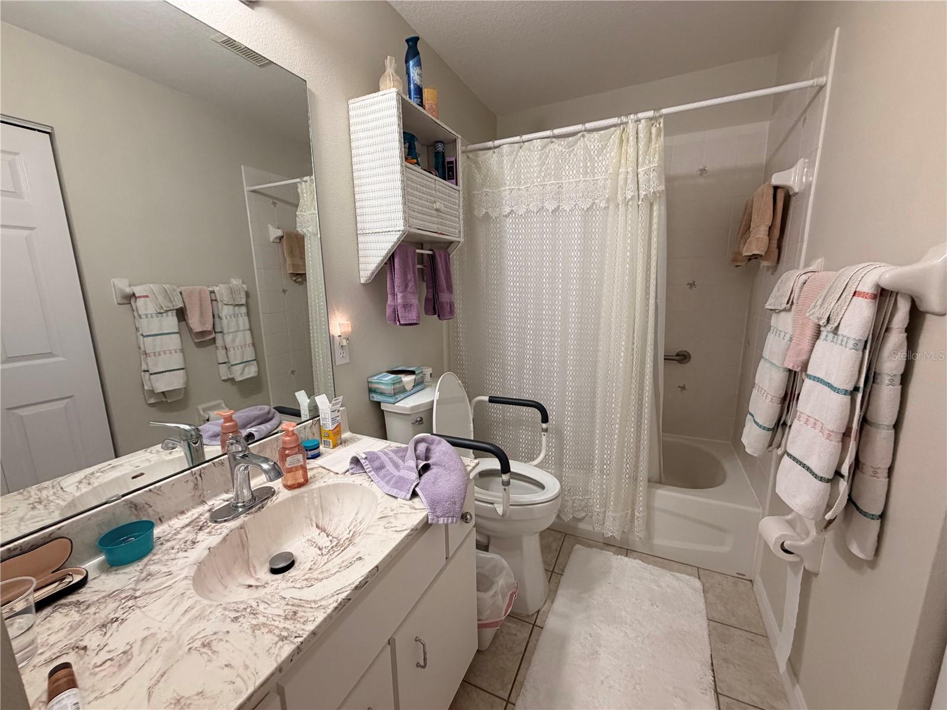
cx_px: 474
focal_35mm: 14
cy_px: 355
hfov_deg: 102.1
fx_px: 383
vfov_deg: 85.7
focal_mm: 2.22
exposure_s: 1/120
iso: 250
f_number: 2.2
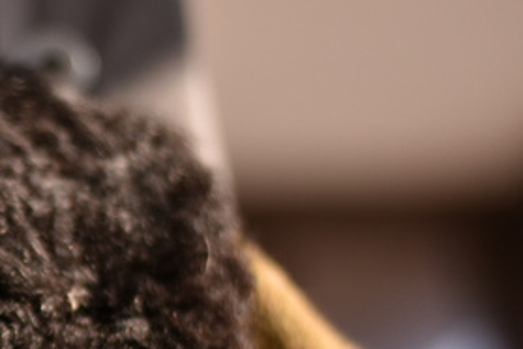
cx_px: -47
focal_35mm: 175
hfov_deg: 11.6
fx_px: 2542
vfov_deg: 7.8
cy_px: 371
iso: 200
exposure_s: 1/2000
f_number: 1.8
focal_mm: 50
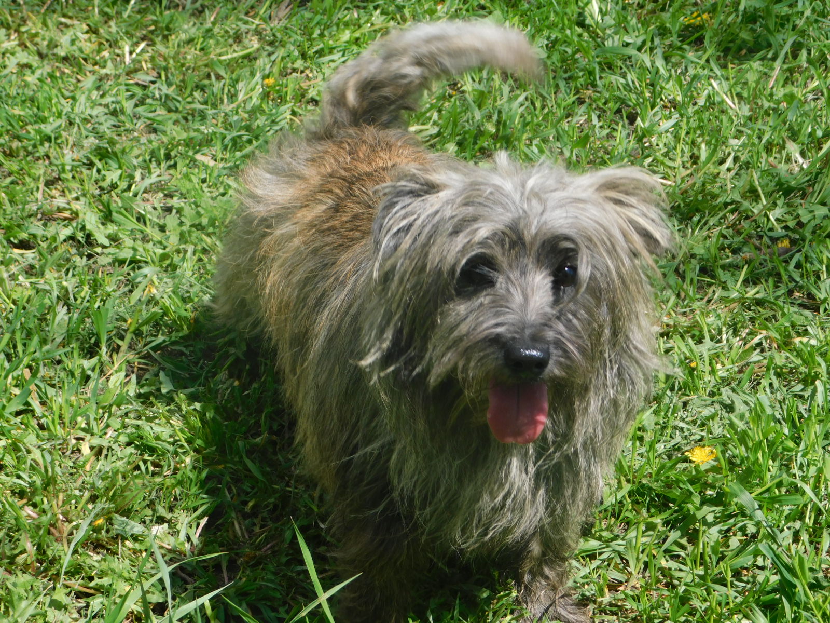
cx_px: 415
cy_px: 312
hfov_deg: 19.8
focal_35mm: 99
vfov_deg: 14.9
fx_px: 2374
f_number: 4.6
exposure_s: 1/500
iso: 125
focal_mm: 17.6
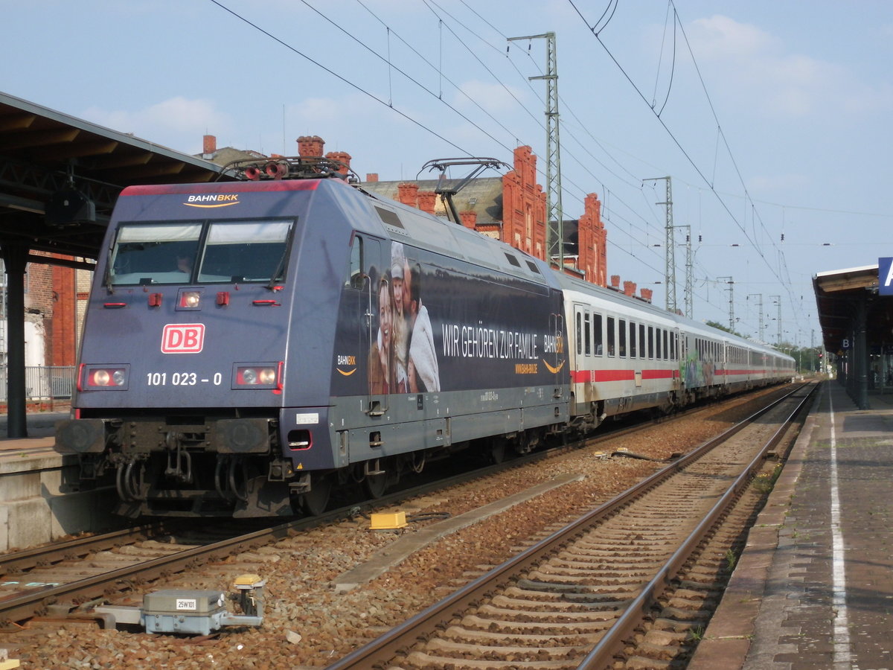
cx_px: 446
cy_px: 335
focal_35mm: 63
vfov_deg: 23.3
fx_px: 1625
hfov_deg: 30.7
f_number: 5.1
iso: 100
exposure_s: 1/469
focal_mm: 11.2
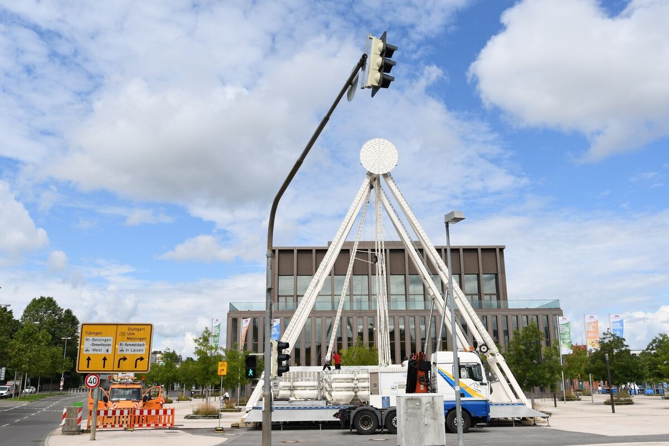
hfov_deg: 61.9
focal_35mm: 30
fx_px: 557
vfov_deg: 43.6
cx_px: 334
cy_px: 223
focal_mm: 20
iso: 200
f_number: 8
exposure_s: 1/500
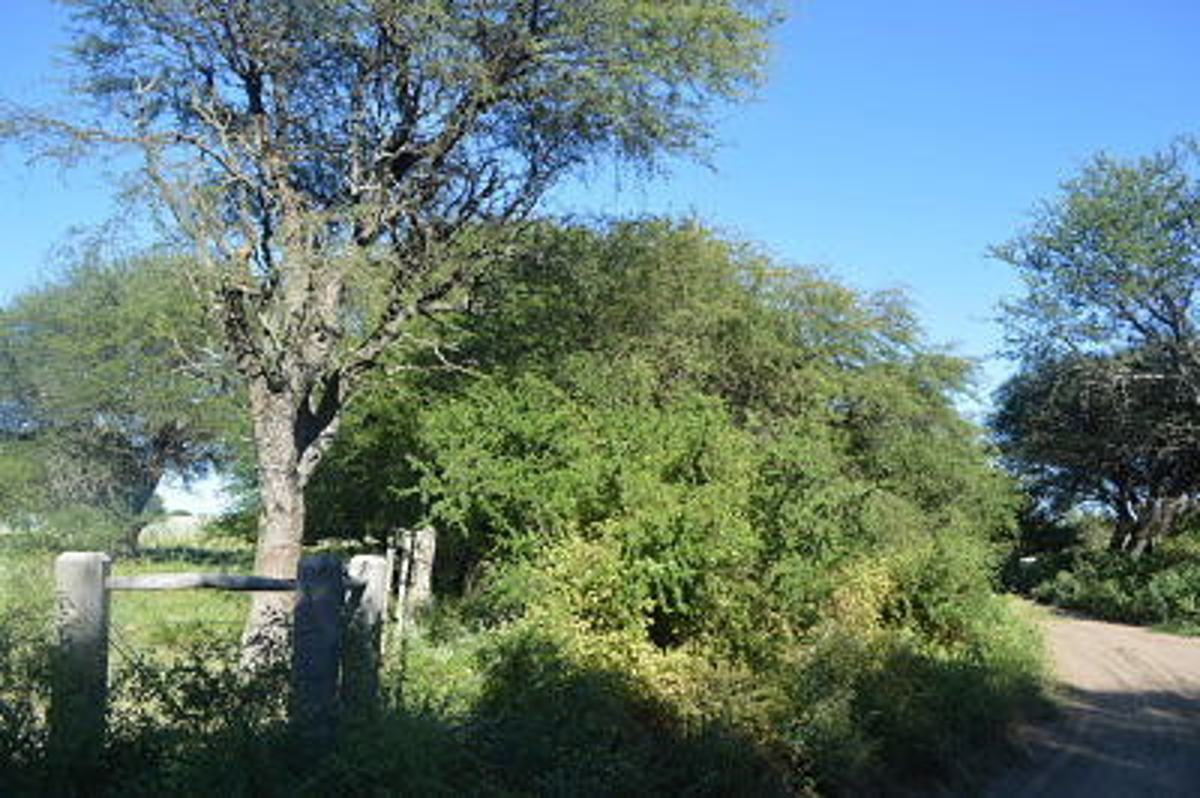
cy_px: 399
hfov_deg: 67.4
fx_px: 899
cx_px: 600
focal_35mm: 27
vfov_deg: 47.9
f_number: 7.1
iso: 100
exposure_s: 1/200
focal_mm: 18
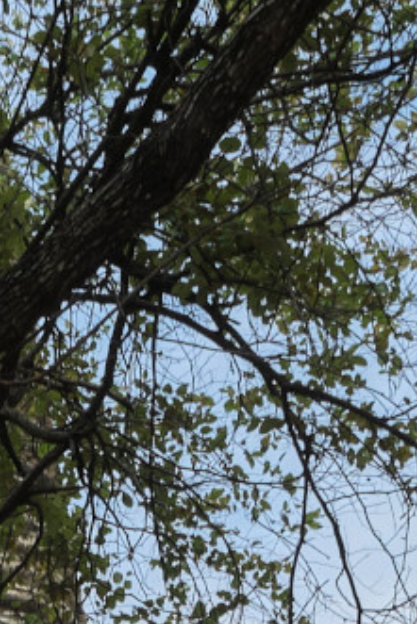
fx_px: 3055
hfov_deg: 7.8
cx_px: 45
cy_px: 1589
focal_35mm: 176
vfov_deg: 10.0
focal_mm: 16
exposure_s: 1/80
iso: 320
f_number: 8
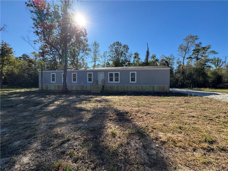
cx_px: 114
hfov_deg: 102.1
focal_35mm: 14
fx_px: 92
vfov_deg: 85.7
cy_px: 86
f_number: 2.2
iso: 40
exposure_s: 1/1048
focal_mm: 2.22
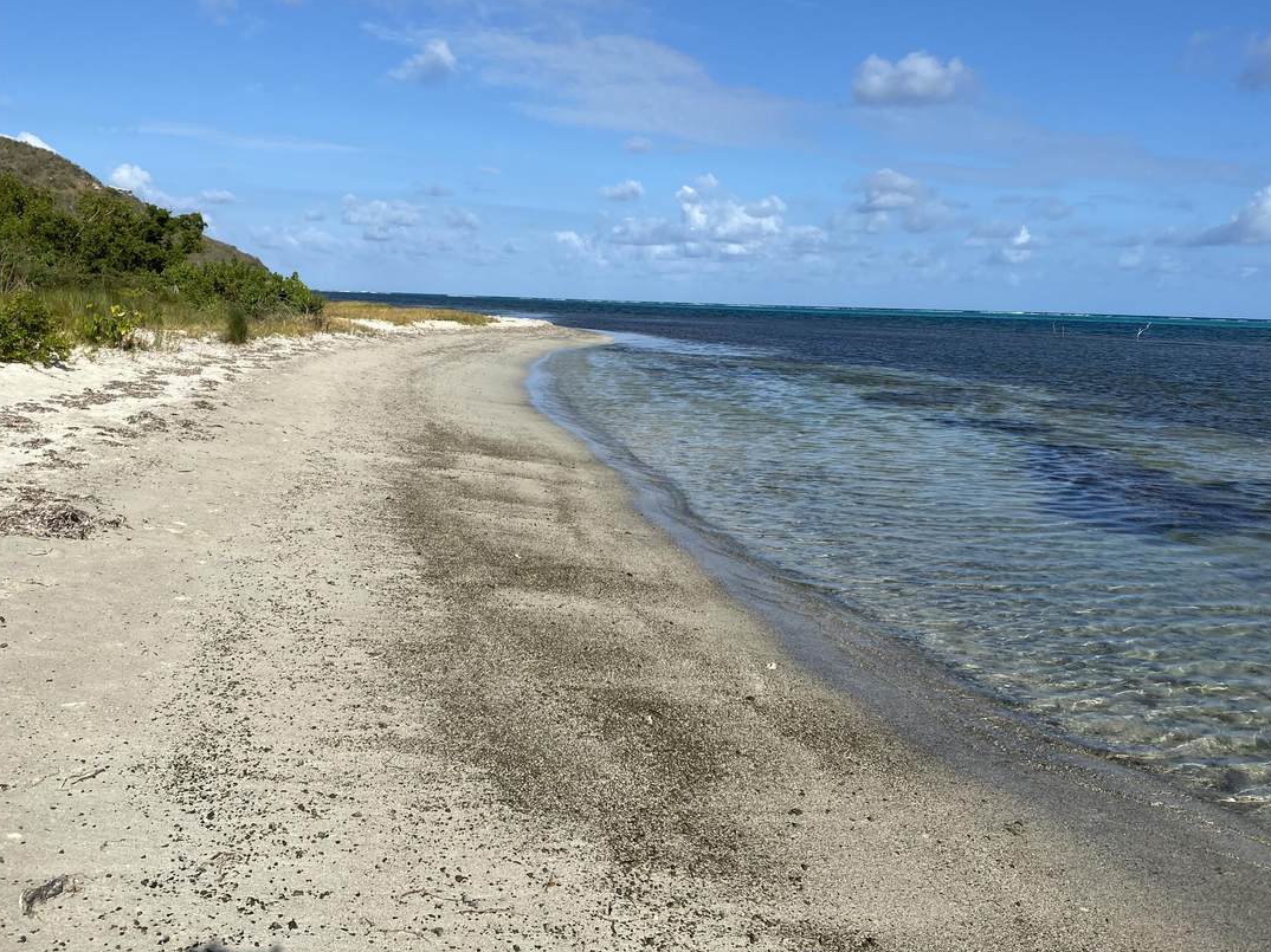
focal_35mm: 31
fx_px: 1138
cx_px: 671
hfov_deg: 58.3
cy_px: 395
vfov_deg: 45.3
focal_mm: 4.25
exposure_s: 1/4444
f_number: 1.8
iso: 32
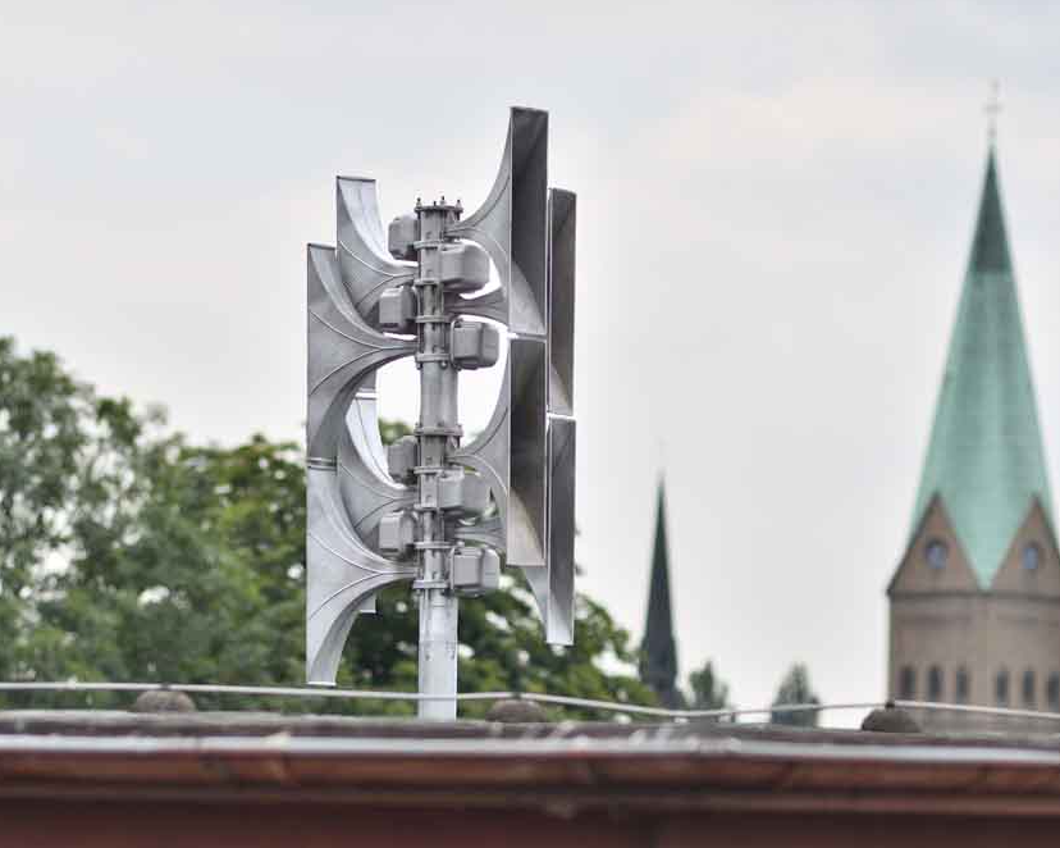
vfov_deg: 10.7
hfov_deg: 13.4
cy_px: 422
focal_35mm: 144
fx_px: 4516
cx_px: 572
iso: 110
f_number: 2.5
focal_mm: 85
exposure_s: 1/8000
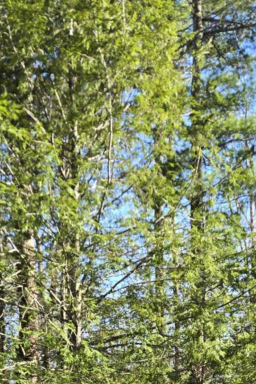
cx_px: 153
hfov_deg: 21.2
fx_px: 683
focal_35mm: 64
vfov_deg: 26.9
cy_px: 489
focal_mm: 5.4
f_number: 1.8
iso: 25
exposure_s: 1/302
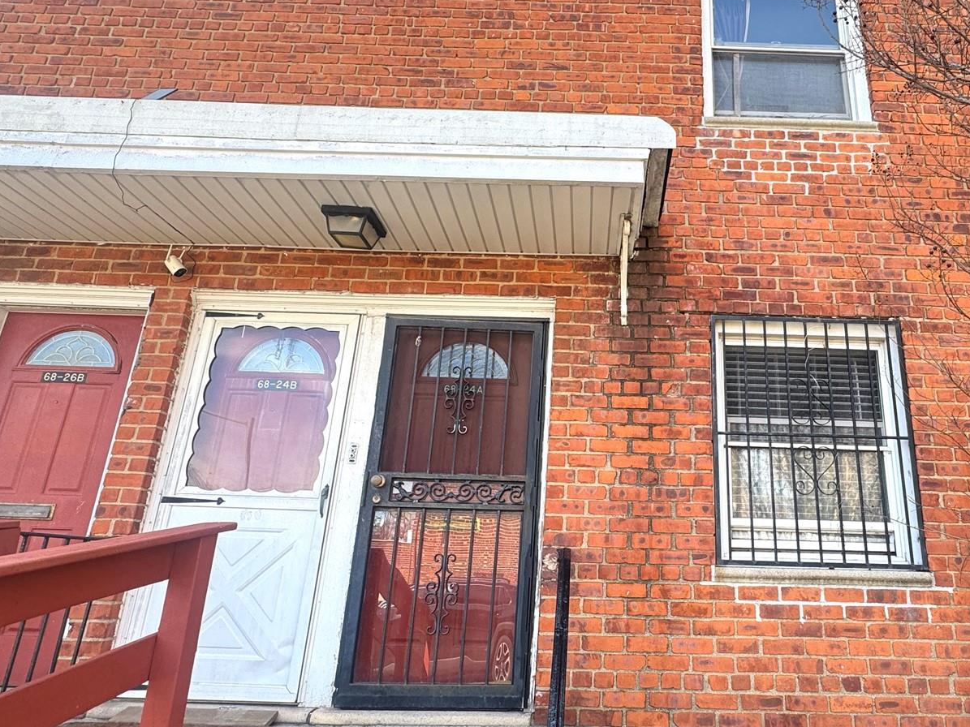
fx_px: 672
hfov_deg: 70.4
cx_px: 609
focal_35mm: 24
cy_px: 351
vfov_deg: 56.8
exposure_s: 1/193
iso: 40
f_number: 2.2
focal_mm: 2.22
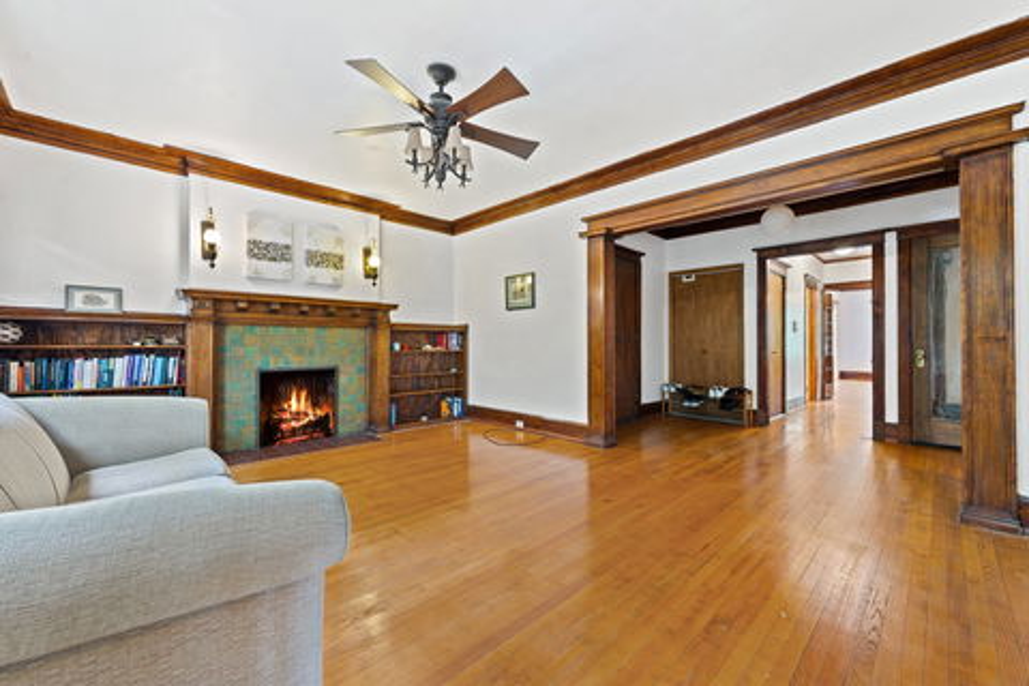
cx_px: 514
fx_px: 400
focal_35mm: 14
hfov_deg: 104.3
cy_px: 343
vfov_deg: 81.2
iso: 200
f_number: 9.5
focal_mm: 14
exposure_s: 15
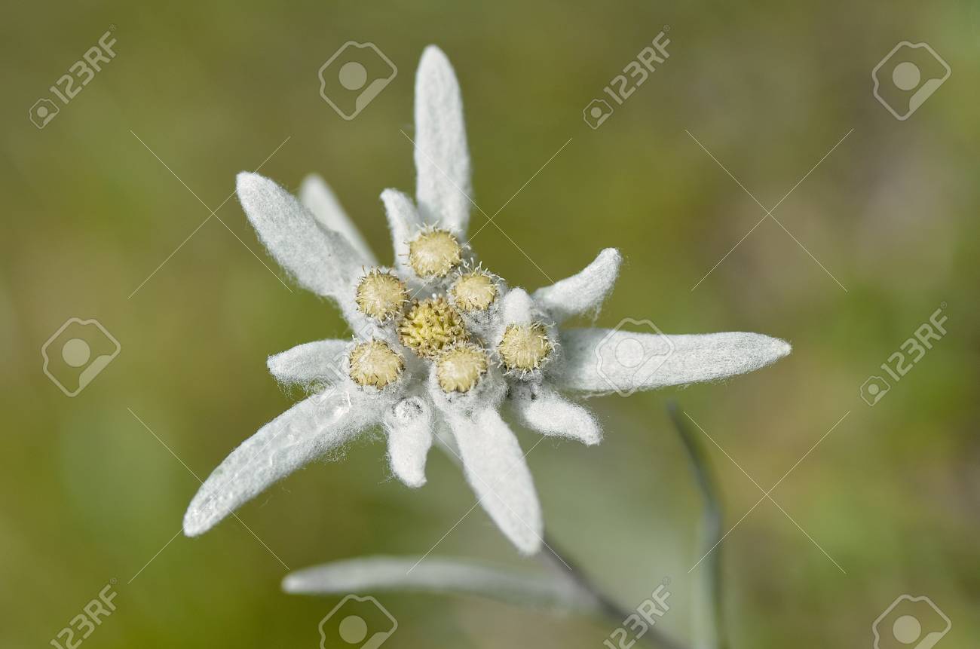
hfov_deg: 15.2
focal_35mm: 135
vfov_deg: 10.1
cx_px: 490
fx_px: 3667
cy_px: 324
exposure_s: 1/2500
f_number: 6.3
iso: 400
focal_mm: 90
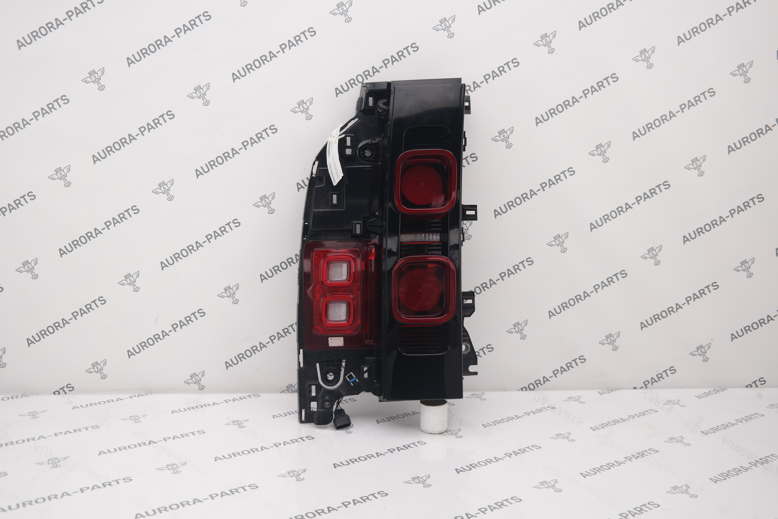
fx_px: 713
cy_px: 260
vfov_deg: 40.0
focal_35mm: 33
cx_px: 389
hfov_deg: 57.2
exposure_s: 1/100
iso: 100
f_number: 4
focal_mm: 22
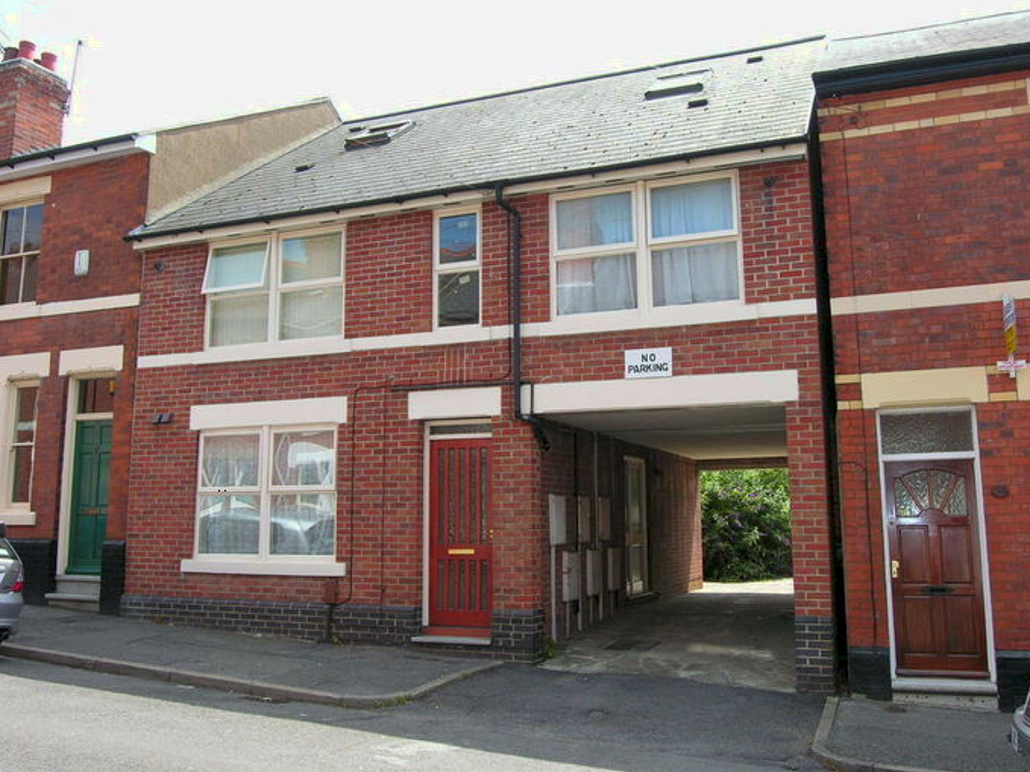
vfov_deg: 42.9
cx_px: 513
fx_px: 982
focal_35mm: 33
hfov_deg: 55.4
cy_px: 378
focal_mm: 8.1
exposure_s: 1/190
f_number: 5.1
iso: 71
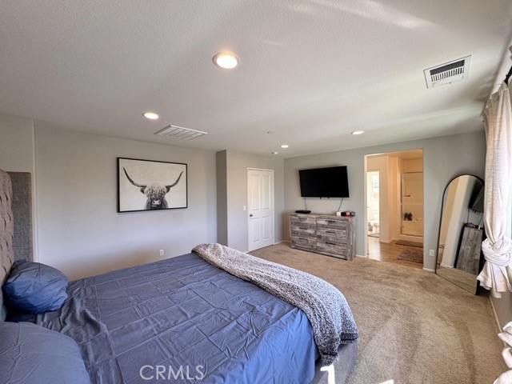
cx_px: 256
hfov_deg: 102.1
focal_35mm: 14
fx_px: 207
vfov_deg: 85.7
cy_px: 192
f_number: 2.2
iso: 100
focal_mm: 2.22
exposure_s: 1/120
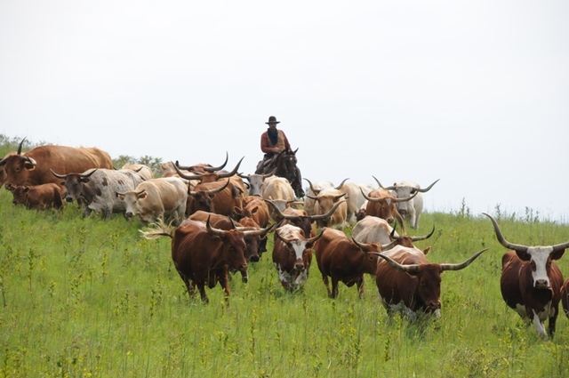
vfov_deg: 6.8
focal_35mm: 202
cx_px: 284
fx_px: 3197
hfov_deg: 10.2
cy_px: 189
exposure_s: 1/2500
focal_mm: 135
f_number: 8
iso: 1000
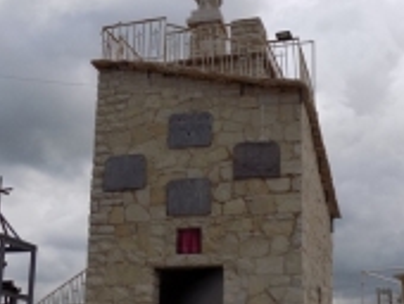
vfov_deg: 26.9
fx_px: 631
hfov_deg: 35.3
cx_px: 247
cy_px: 214
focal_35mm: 54
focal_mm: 4
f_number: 9.9
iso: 80
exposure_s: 1/160
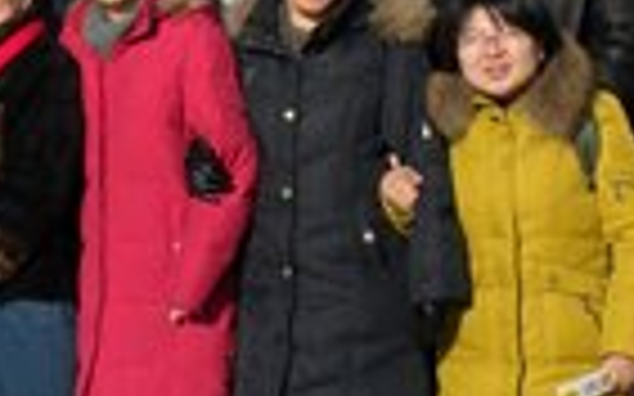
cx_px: -90
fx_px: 2643
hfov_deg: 13.4
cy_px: -232
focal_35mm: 153
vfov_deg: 8.3
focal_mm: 6.6
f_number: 10
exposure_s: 1/150
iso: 64
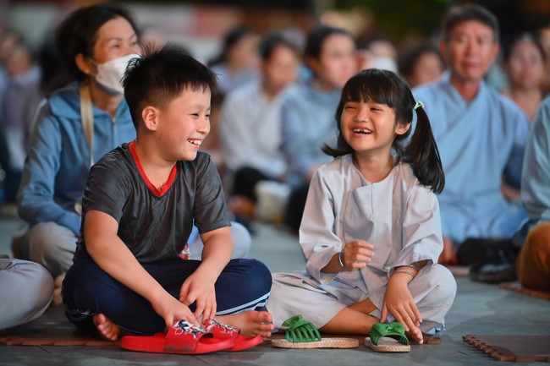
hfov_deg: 12.1
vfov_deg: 8.1
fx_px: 2596
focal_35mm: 170
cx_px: 275
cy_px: 183
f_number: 2.8
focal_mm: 170
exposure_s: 1/80
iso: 1250
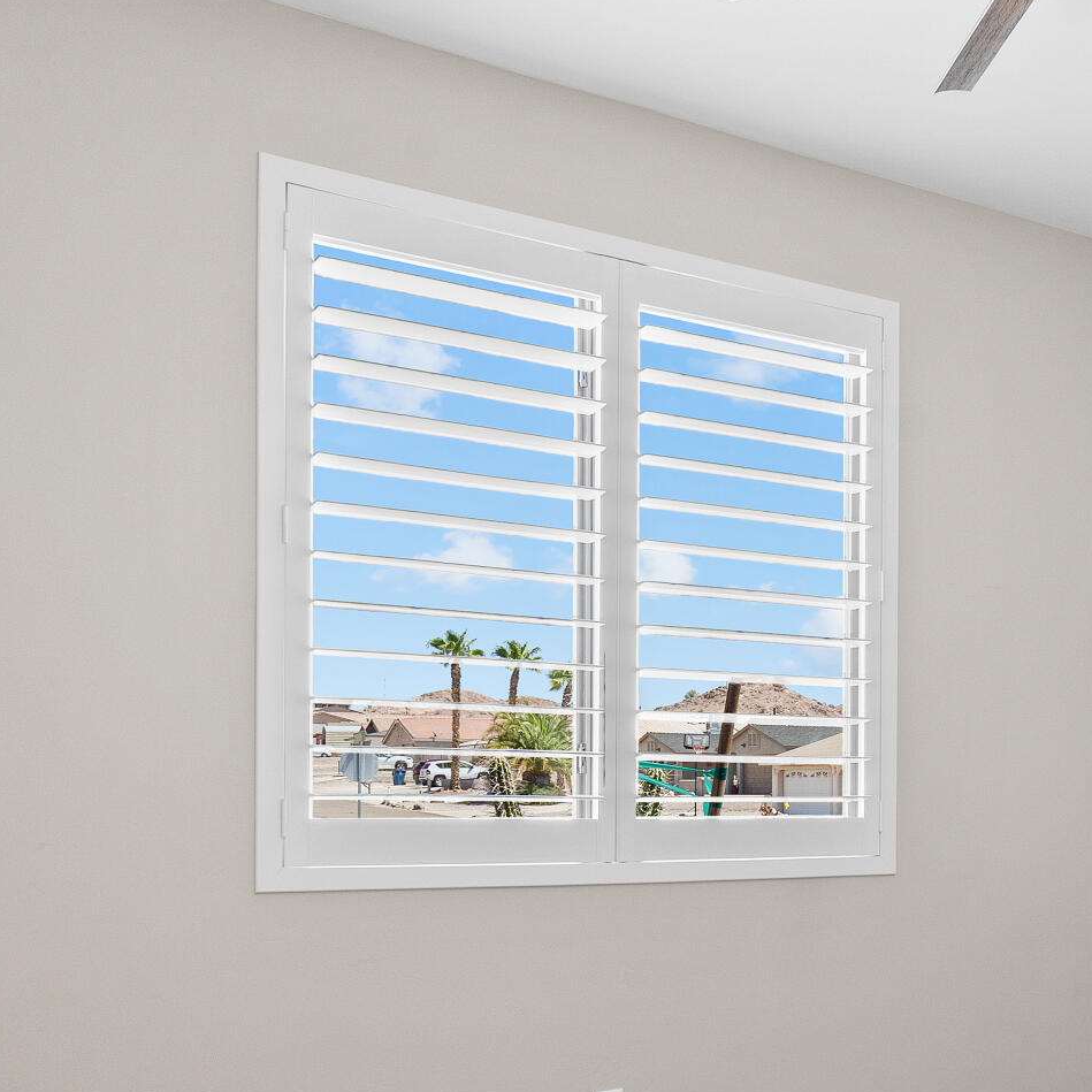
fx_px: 1535
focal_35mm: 43
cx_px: 1090
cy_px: 795
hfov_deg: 35.5
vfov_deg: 38.3
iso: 400
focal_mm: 16
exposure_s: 1/10
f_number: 8
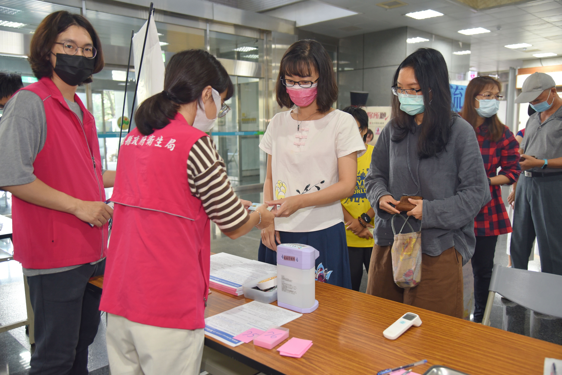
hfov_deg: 61.9
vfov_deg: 43.6
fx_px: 468
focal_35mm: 30
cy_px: 188
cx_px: 281
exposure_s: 1/60
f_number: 4
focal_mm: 30
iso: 800
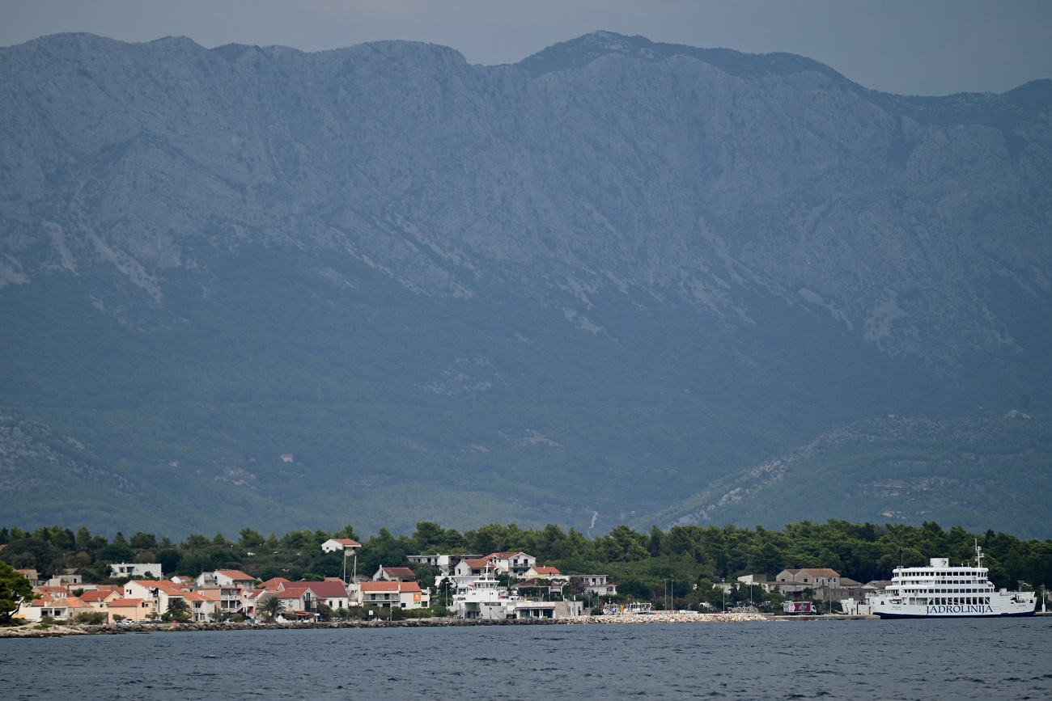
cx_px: 526
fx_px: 7598
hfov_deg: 7.9
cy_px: 350
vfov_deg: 5.3
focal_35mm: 260
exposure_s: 1/1000
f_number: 5.6
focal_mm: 260
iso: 220
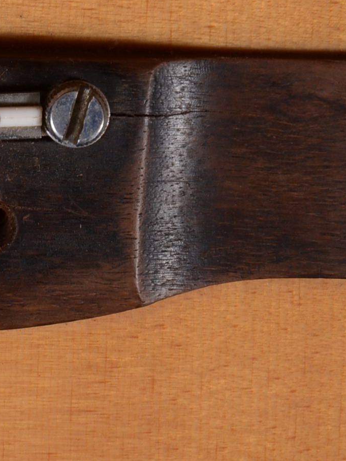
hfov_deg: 3.6
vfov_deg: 4.8
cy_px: 157
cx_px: -218
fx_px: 5468
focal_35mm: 410
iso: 125
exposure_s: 1/100
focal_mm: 105
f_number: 14
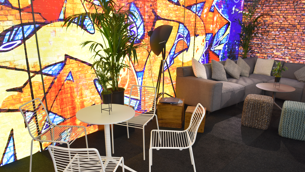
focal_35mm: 30
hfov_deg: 64.3
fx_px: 243
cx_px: 160
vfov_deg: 38.4
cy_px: 119
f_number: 2.8
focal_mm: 24
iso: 320
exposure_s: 1/60
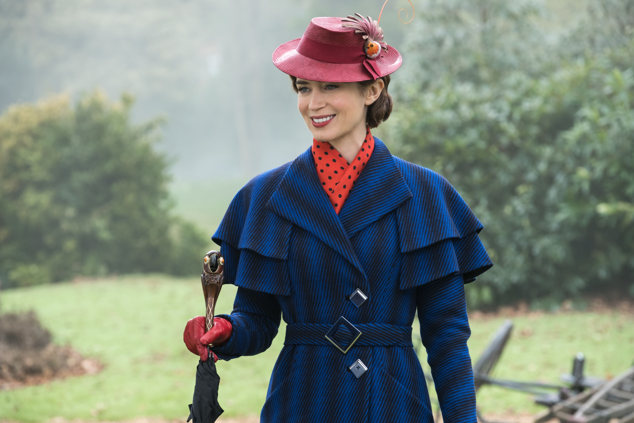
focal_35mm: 210
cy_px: 212
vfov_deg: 6.5
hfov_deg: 9.8
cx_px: 317
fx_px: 3698
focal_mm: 140
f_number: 5.6
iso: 400
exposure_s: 1/160
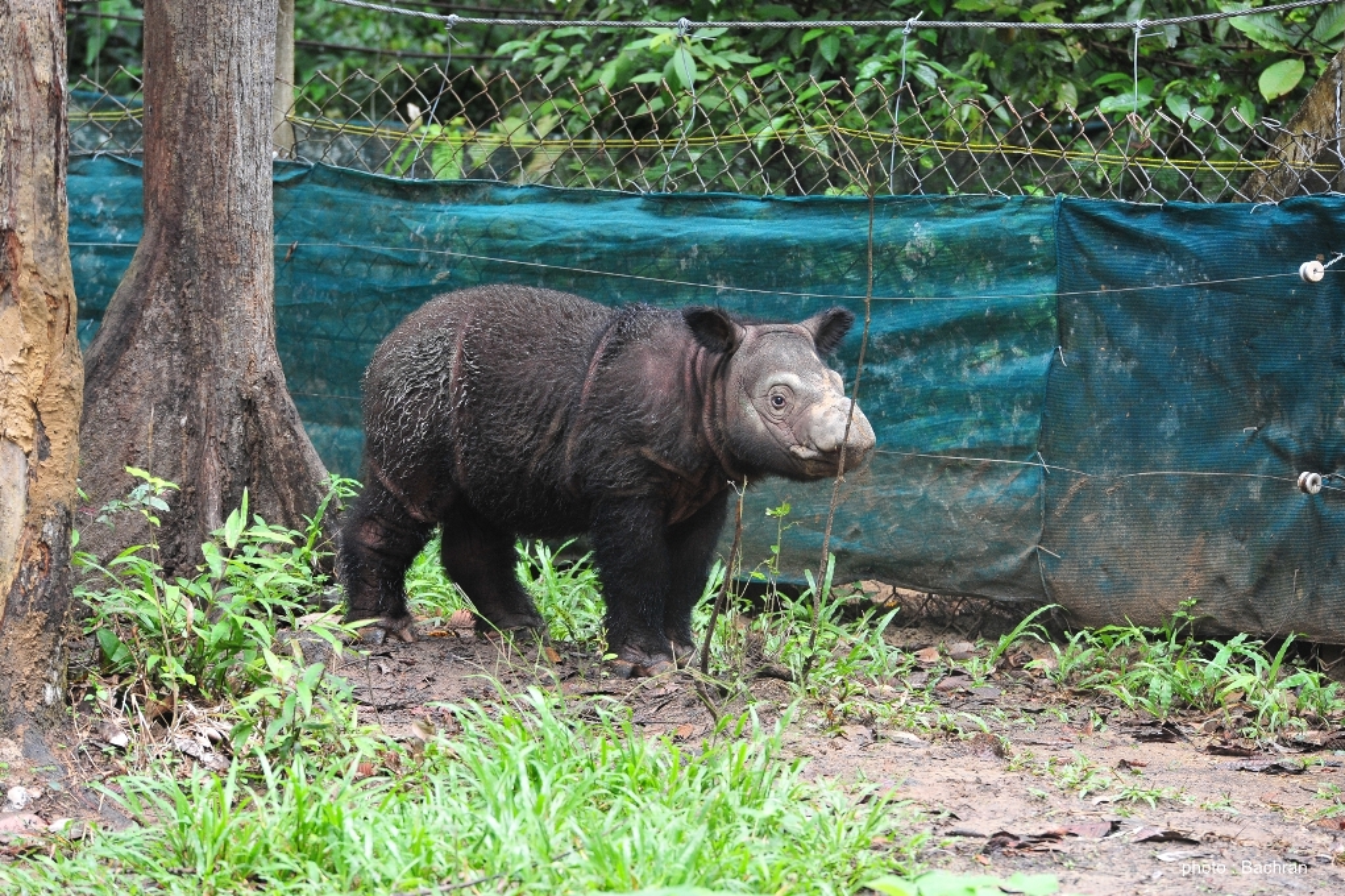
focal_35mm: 200
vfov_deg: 6.9
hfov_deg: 10.3
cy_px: 448
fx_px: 7469
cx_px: 672
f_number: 7.1
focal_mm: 200
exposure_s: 1/320
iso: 1600
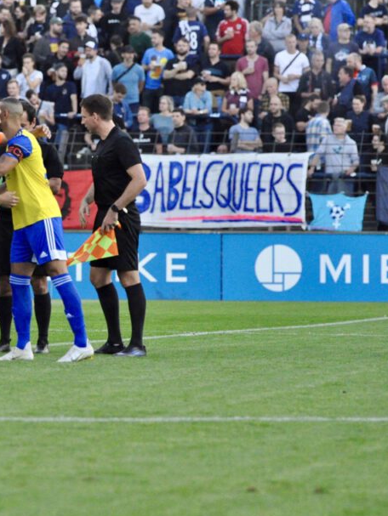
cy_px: 238
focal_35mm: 328
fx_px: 4894
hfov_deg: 4.5
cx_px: 37
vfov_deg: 6.0
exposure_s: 1/2000
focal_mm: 135
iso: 3200
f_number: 2.8
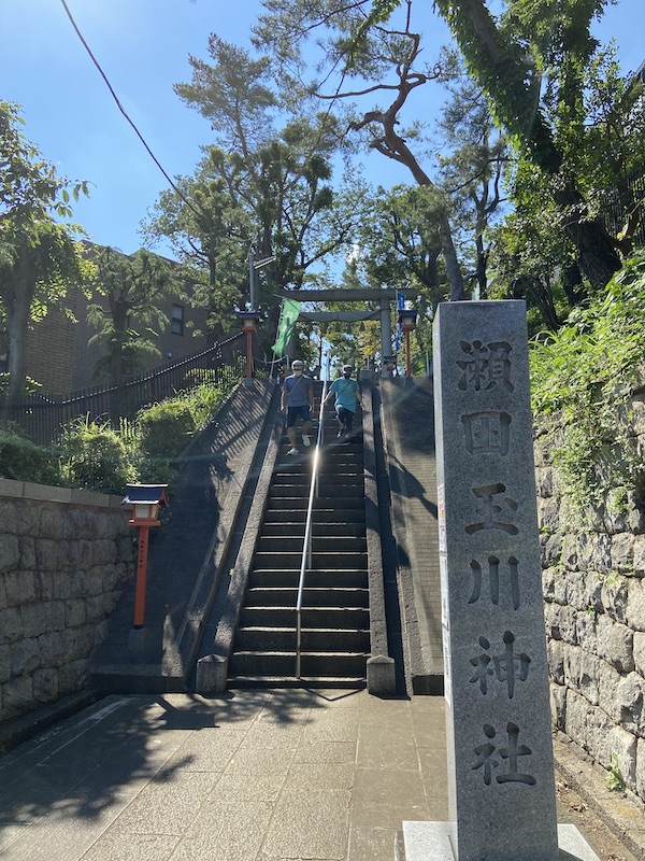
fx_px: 646
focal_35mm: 26
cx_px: 322
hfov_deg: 53.1
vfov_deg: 67.3
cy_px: 430
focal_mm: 4.25
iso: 32
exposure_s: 1/1377
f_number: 1.8
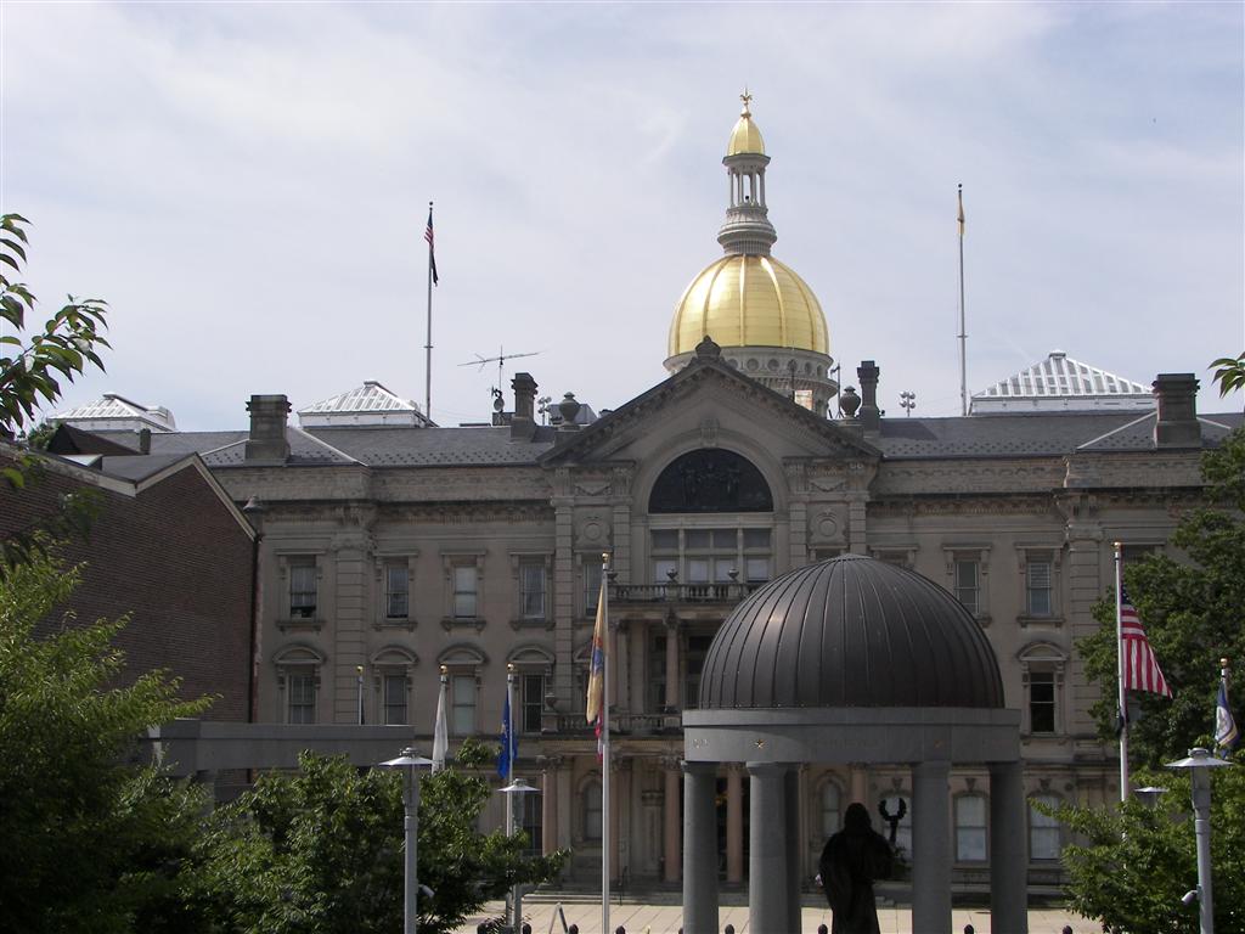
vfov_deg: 25.7
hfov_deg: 33.8
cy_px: 467
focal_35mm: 57
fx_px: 2050
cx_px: 622
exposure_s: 1/400
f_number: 5.6
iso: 64
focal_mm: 9.4
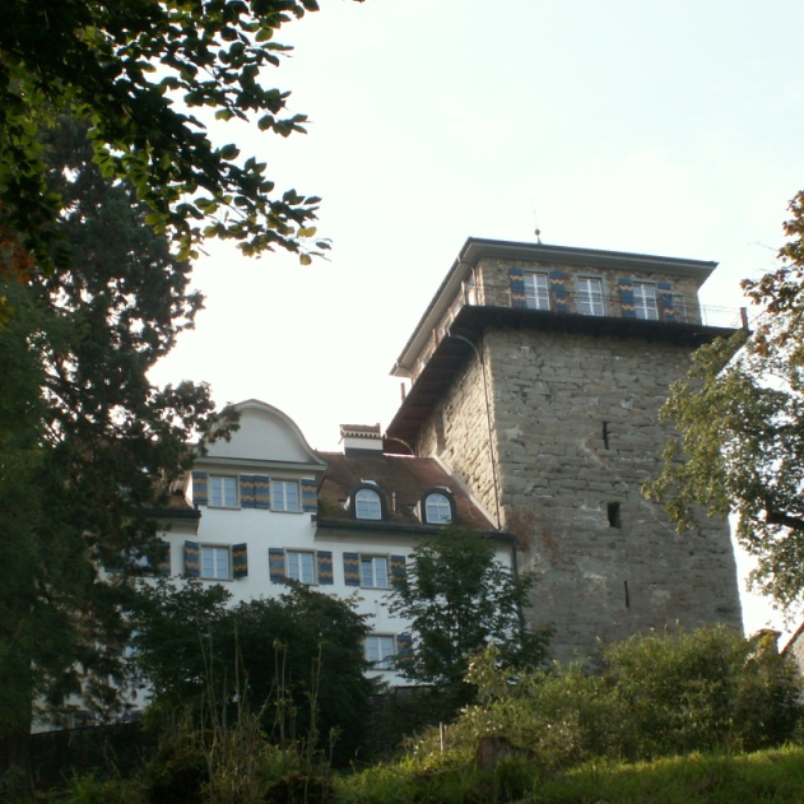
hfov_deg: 20.2
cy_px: 480
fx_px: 2260
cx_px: 422
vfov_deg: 20.2
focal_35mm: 86
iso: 50
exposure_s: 1/50
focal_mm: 10.01
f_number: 7.1
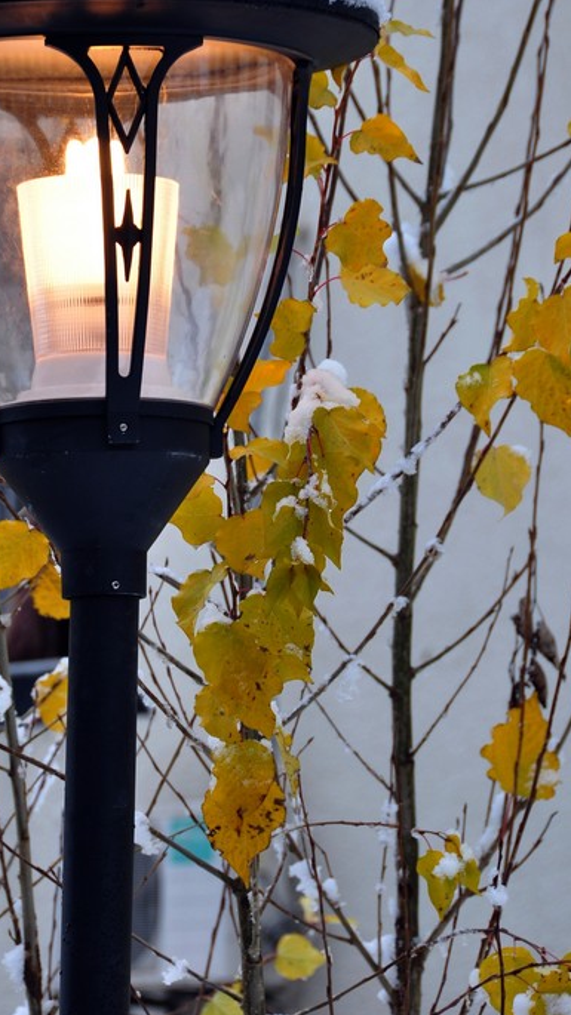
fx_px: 7245
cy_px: 407
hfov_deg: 4.5
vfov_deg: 8.0
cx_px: 166
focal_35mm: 269
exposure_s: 1/50
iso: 200
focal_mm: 130
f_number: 7.1
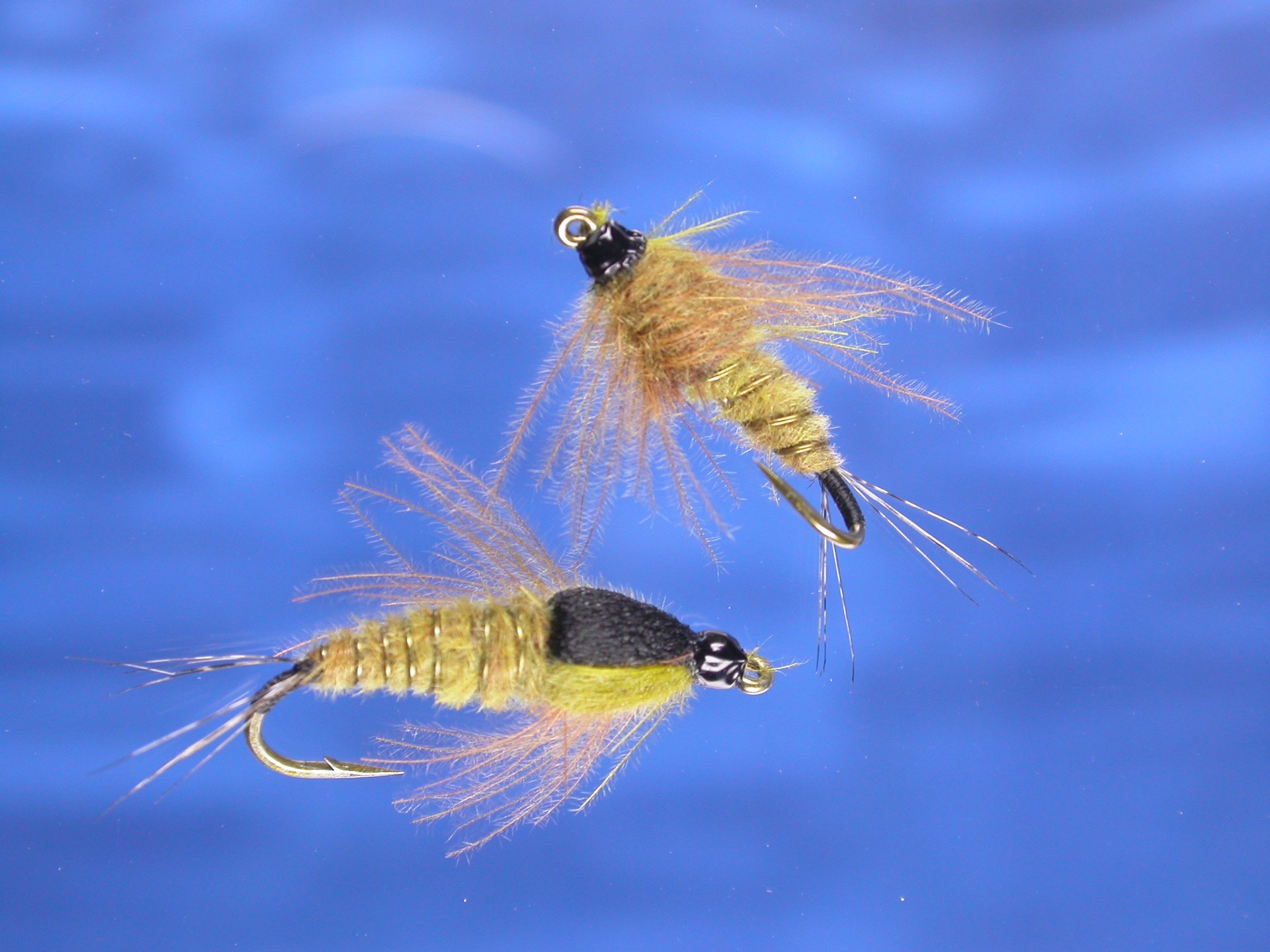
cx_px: 635
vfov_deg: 12.8
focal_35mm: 116
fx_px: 4256
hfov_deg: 17.0
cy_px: 476
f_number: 5.5
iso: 100
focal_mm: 24
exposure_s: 1/64
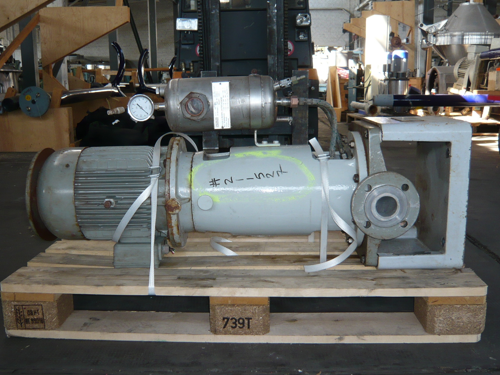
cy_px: 191
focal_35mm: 37
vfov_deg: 38.7
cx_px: 246
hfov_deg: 50.1
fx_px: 534
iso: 100
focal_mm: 4.6
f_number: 2.8
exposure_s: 1/30
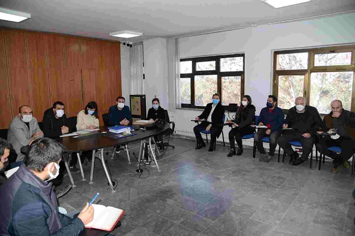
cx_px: 178
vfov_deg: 53.1
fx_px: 237
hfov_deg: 73.8
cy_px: 118
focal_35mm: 24
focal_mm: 24
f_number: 4
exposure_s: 1/200
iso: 400
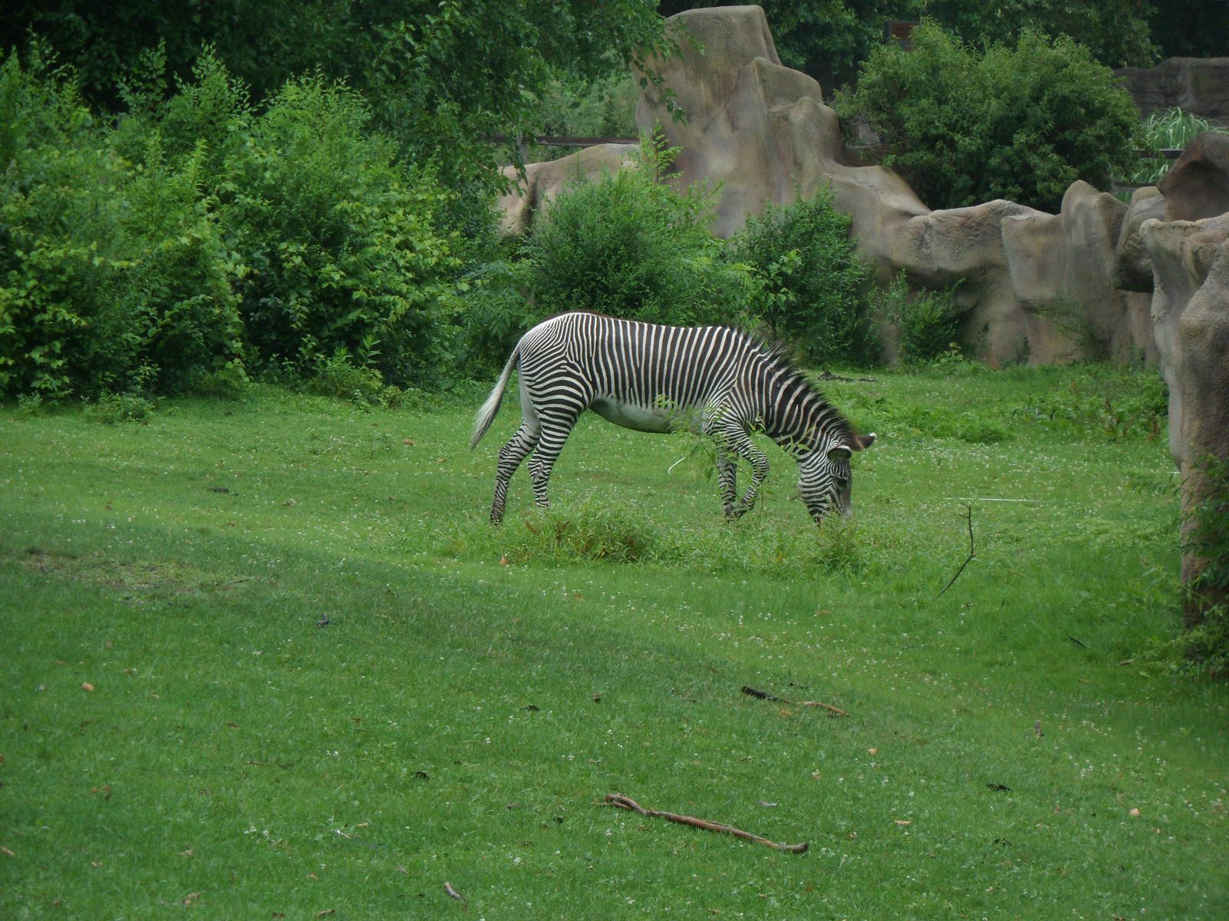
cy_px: 460
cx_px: 614
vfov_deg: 5.5
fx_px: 9586
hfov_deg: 7.3
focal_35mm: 270
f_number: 5.9
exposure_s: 1/180
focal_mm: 46.8
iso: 80
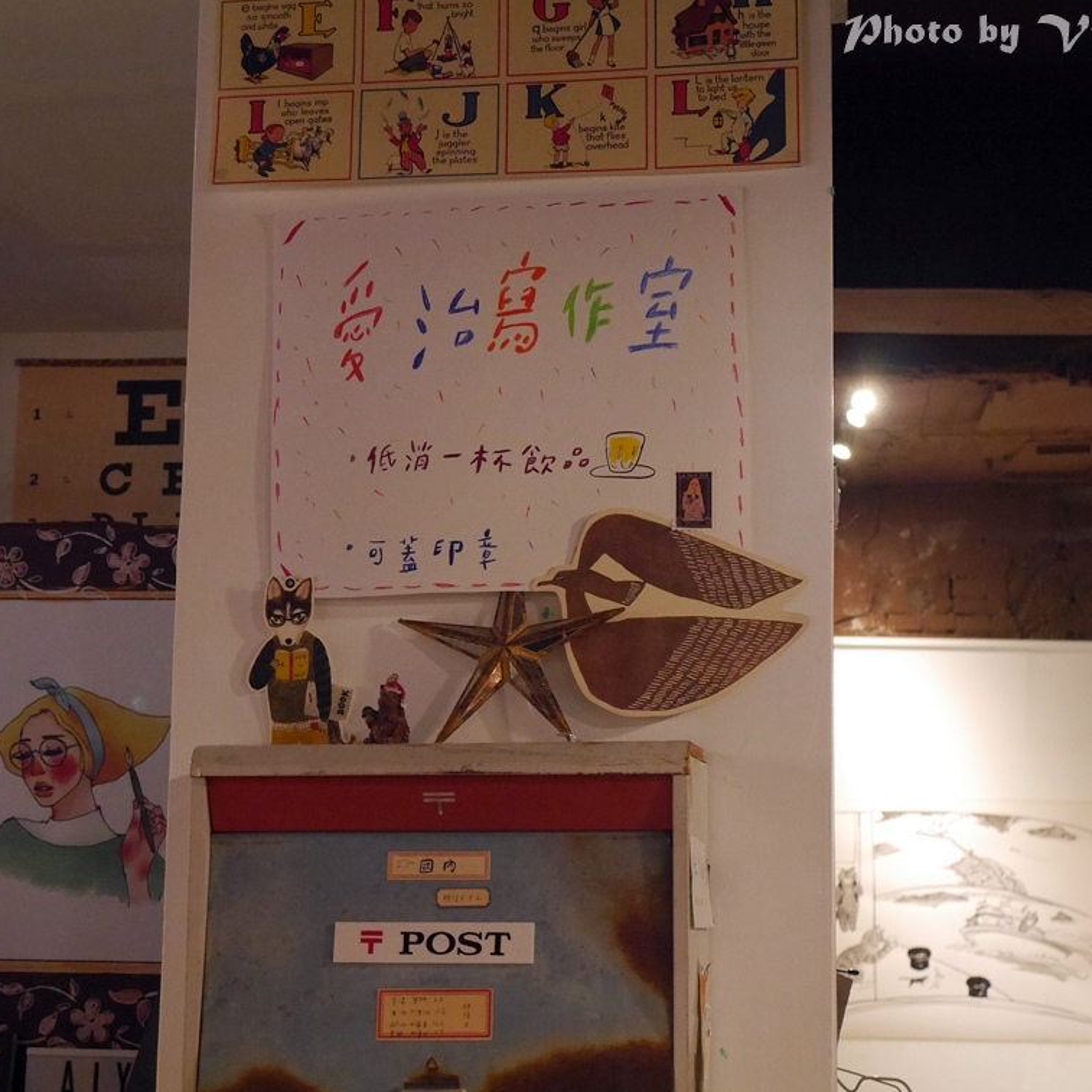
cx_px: 515
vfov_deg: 25.7
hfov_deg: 25.7
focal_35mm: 67
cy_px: 543
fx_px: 2391
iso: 2000
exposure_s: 1/60
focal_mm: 28
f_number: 5.3
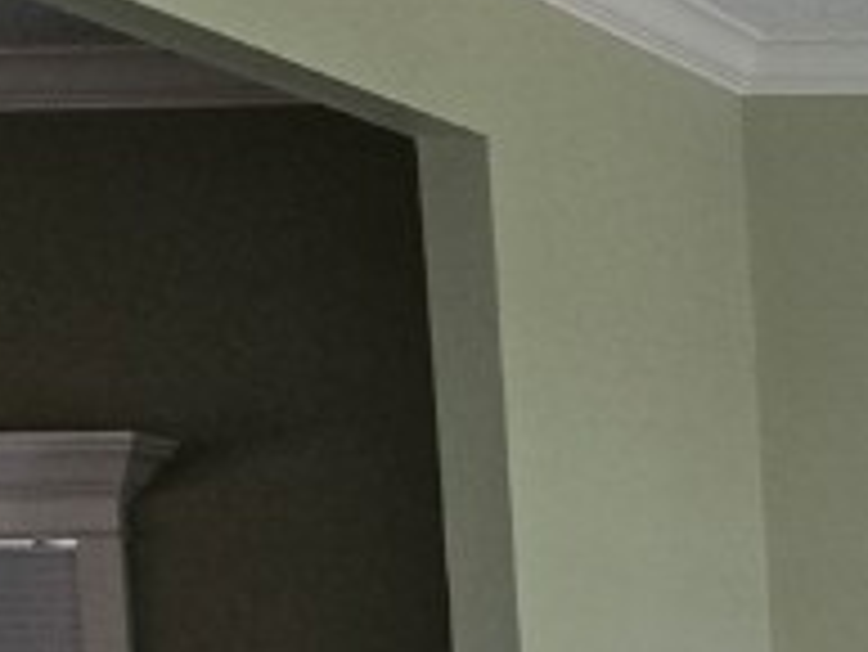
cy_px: 1097
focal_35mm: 122
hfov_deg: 13.1
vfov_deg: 11.4
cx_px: 1943
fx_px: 3061
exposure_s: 1/180
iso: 125
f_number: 1.8
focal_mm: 5.4
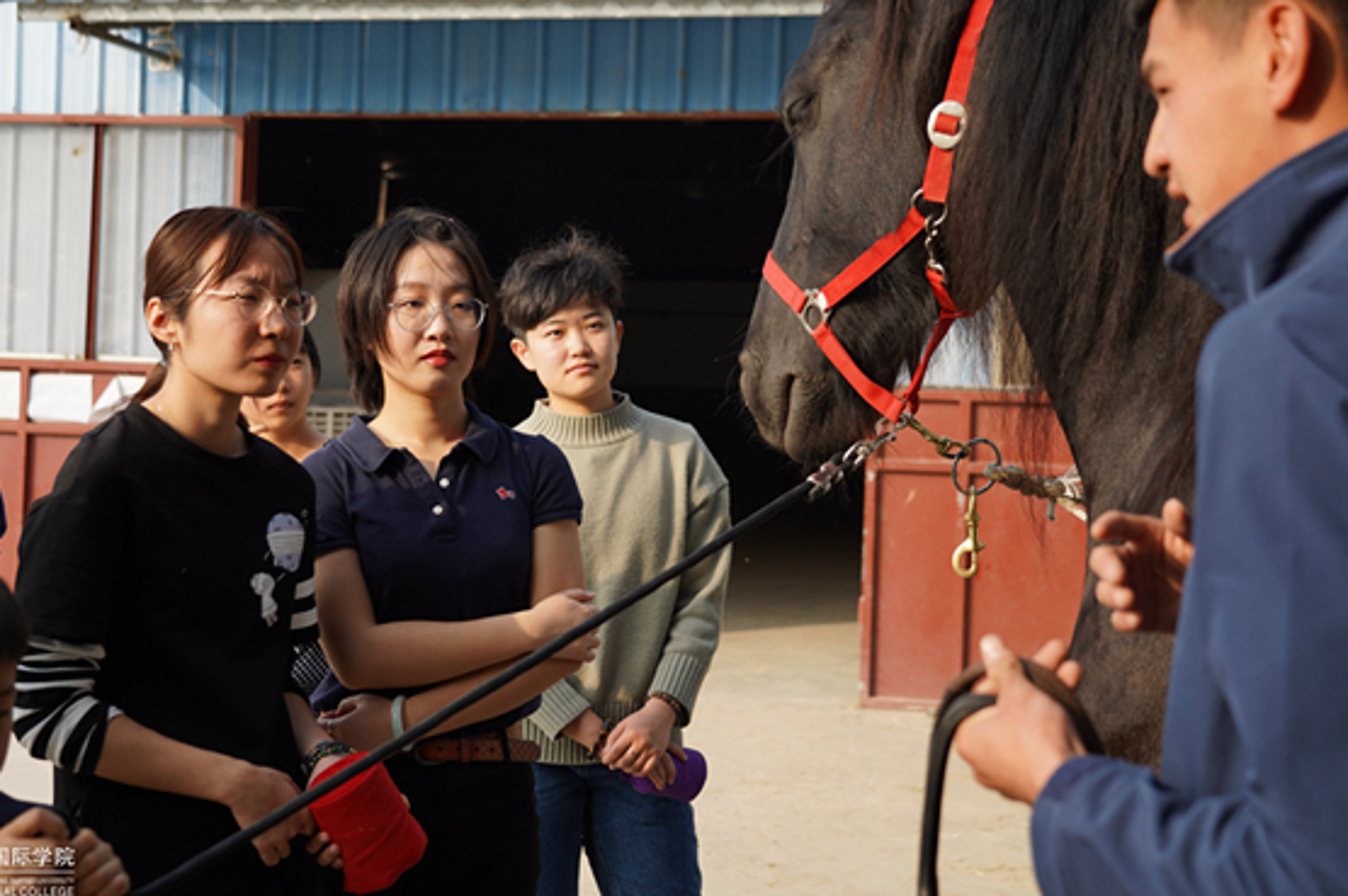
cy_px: 355
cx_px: 644
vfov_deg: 25.4
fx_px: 1983
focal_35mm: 53
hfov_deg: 37.5
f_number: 4
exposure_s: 1/400
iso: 100
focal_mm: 42
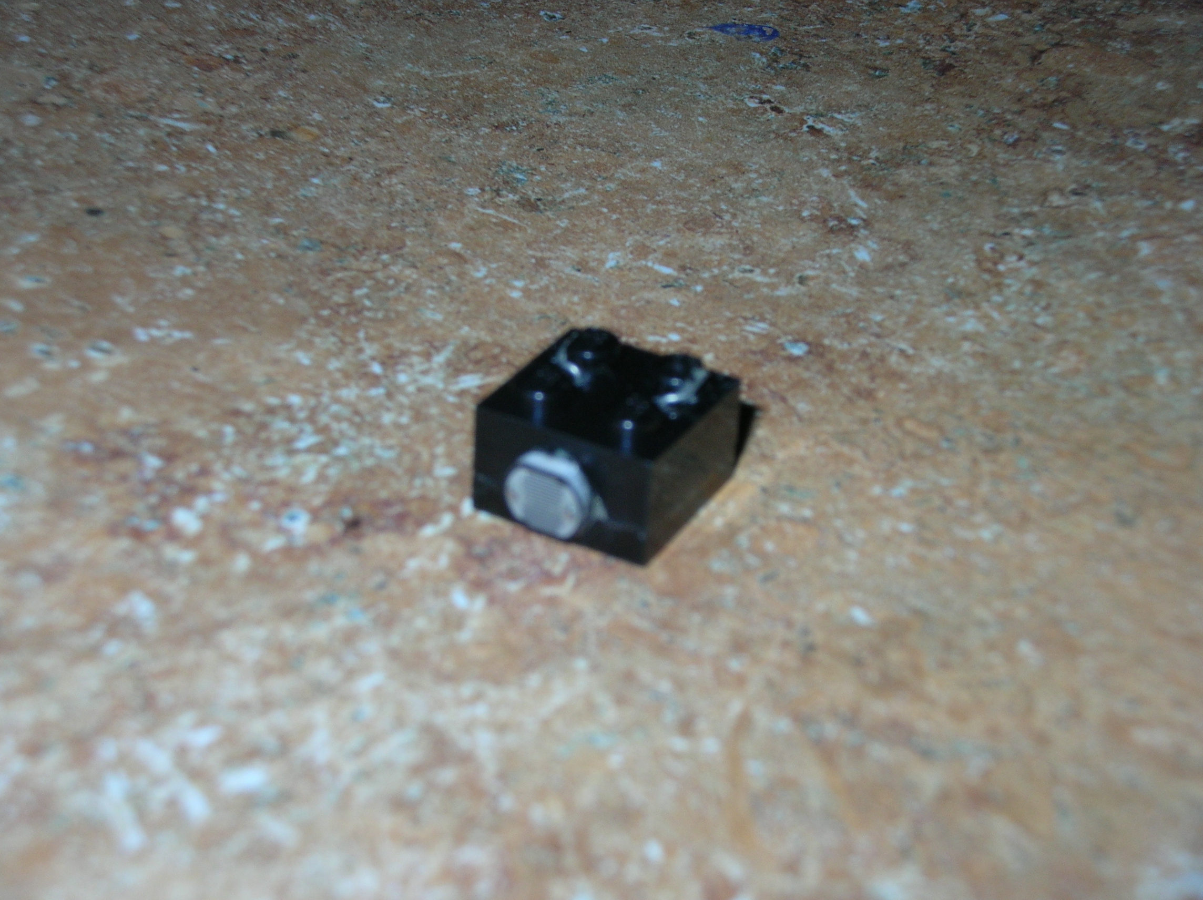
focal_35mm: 78
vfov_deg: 18.9
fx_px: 2708
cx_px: 602
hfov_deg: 25.0
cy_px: 450
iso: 50
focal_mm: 12.8
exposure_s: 1/120
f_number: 4.7
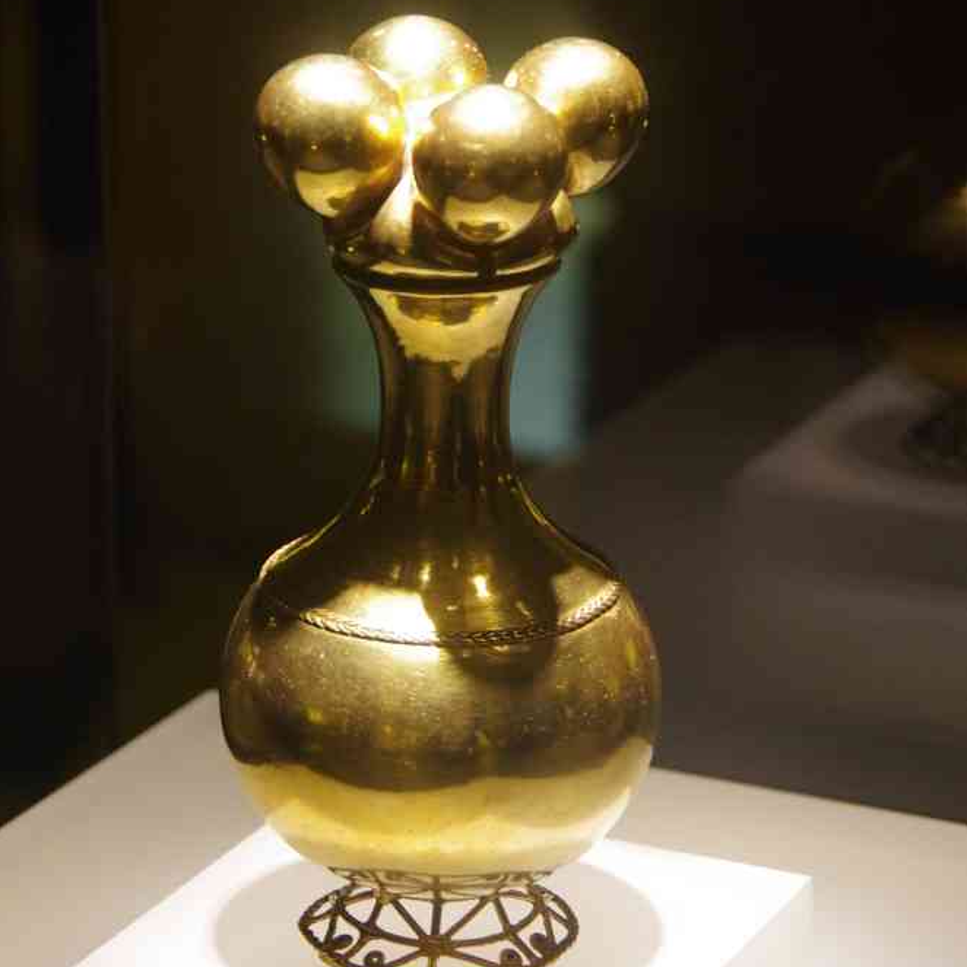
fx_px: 4741
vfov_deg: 11.6
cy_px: 473
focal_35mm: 150
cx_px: 482
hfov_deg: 11.6
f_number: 5.6
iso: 3200
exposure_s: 1/25
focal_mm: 77.5
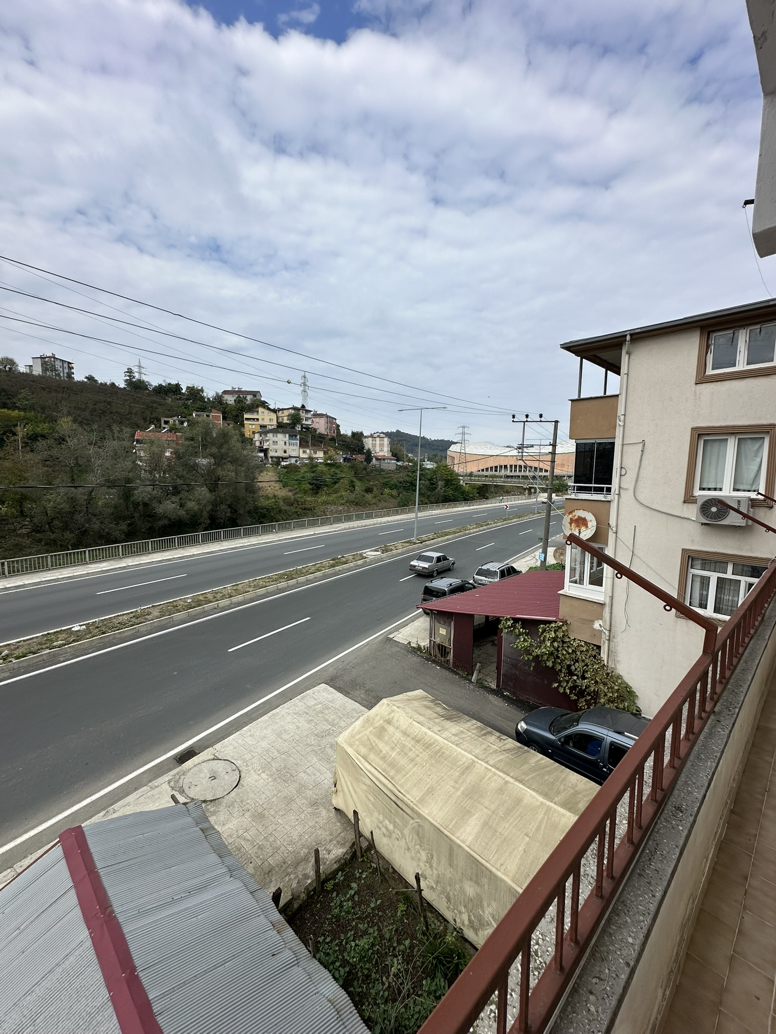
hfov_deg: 85.7
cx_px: 388
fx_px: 418
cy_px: 517
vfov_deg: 102.1
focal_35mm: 14
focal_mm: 2.22
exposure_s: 1/1689
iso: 40
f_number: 2.2
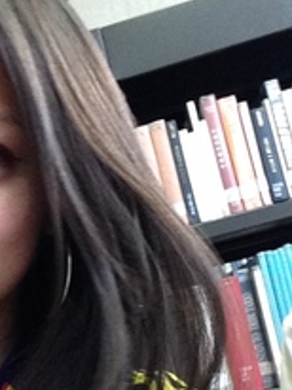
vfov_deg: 24.8
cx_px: 27
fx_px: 868
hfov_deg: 18.8
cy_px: 328
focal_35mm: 77
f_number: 2.4
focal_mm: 2.15
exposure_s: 1/30
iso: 320
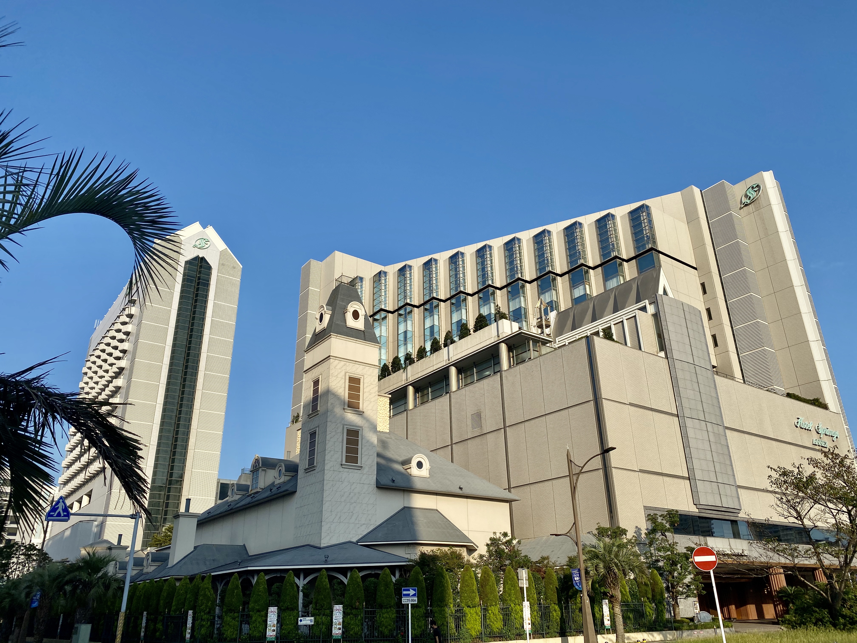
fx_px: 644
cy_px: 322
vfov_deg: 53.1
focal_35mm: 26
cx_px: 428
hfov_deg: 67.3
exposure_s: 1/2571
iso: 32
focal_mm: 4.25
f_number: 1.8
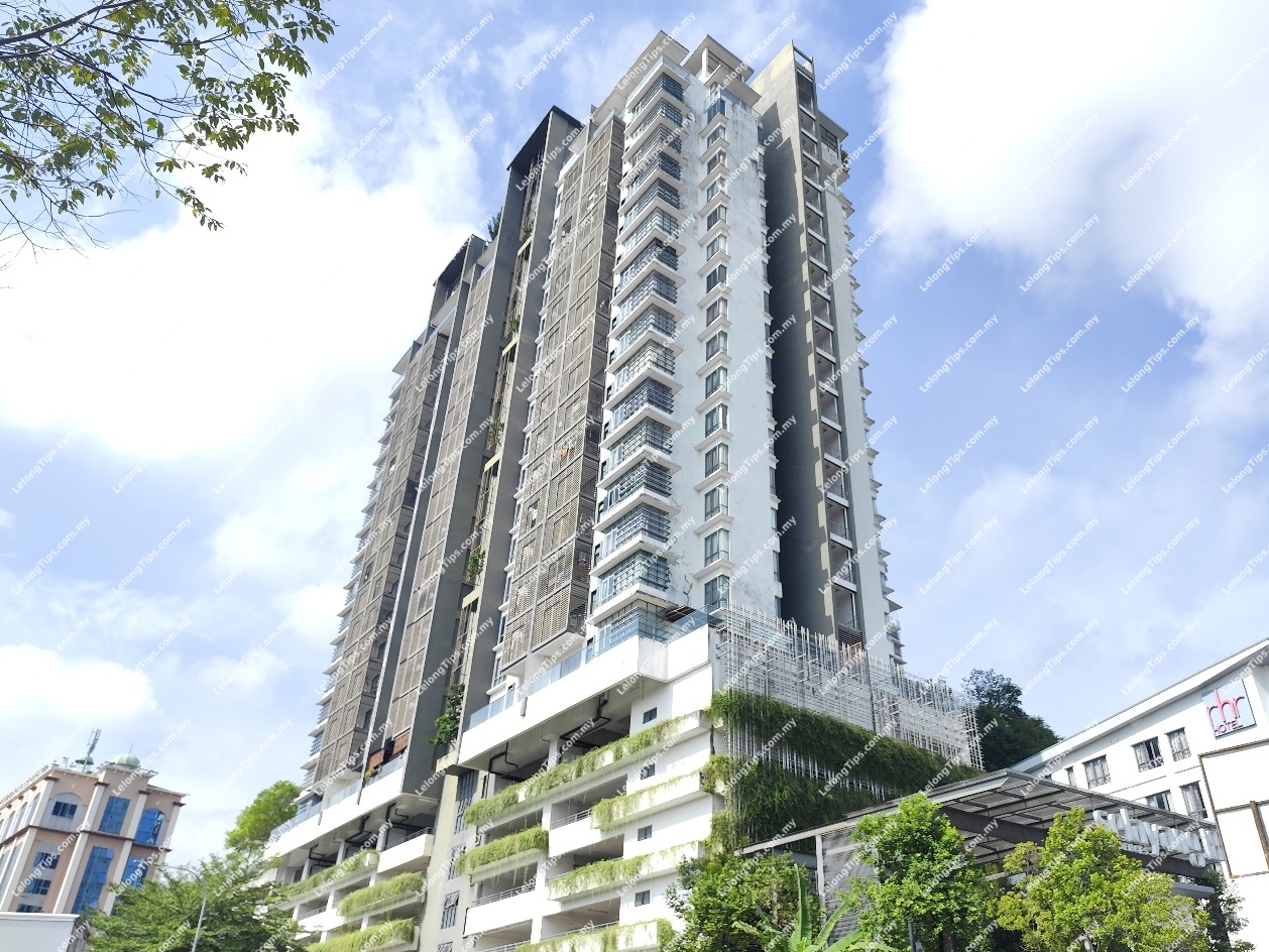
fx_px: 843
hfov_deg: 73.9
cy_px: 476
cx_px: 634
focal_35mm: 23
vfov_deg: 58.9
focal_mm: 6.19
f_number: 1.65
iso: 50
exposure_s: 1/669
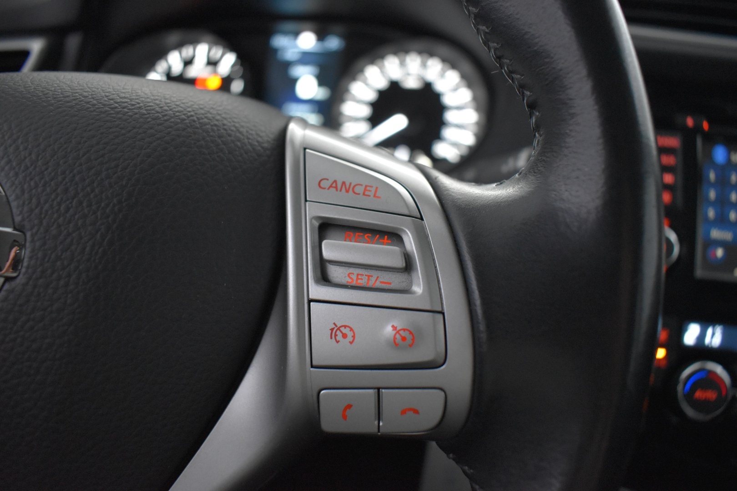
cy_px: 246
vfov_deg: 47.9
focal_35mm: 27
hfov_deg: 67.4
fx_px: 553
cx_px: 368
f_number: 3.5
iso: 3200
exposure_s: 1/60
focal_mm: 18
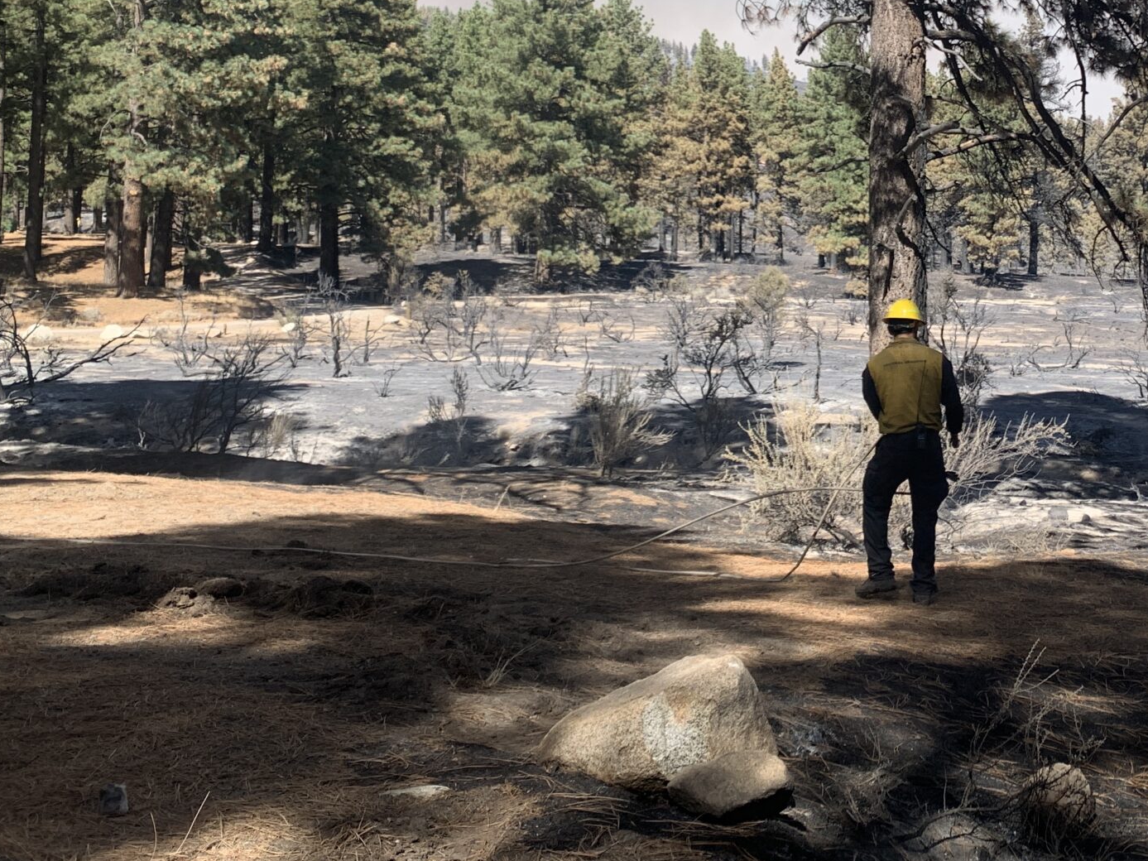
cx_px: 908
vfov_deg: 29.4
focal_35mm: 48
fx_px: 1592
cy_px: 137
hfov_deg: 38.3
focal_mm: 4.25
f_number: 1.8
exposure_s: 1/1100
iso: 25
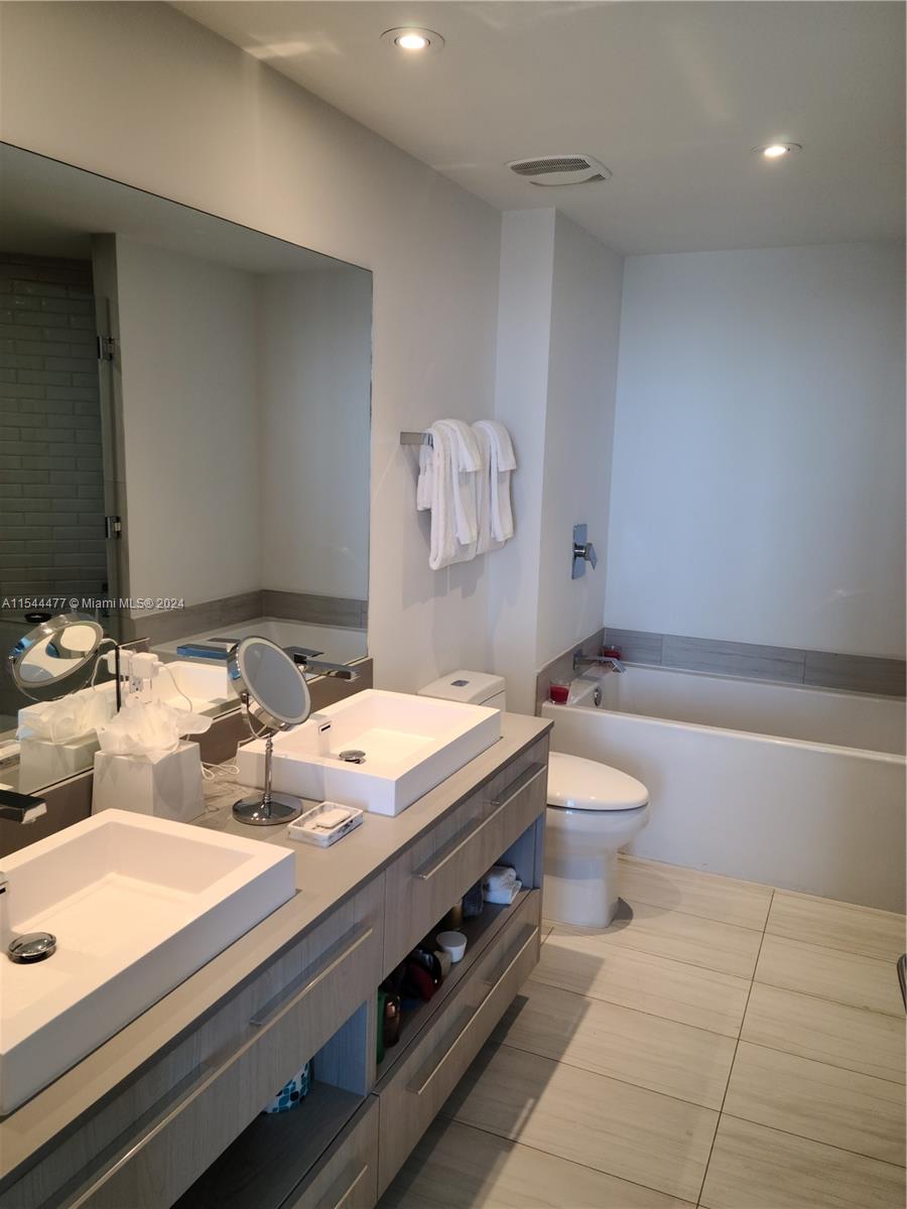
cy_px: 604
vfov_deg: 63.4
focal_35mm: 28
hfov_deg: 49.7
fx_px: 978
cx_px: 454
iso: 80
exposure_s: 1/60
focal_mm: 5.9
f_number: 2
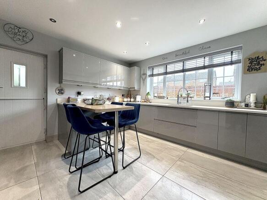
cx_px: 134
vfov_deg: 85.7
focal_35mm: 14
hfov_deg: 102.1
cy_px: 100
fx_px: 108
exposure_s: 1/100
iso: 160
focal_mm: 2.22
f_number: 2.2
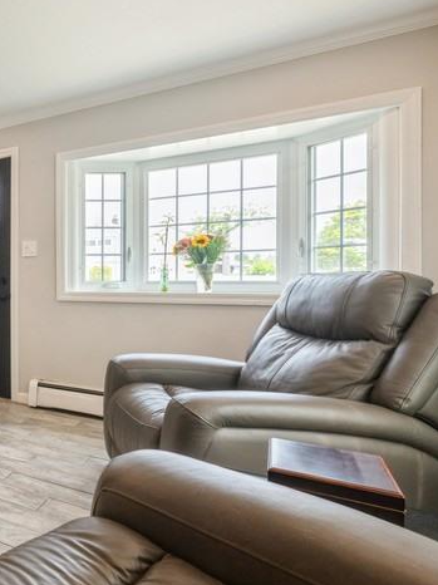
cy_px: 282
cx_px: -87
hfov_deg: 38.9
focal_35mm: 26
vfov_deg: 67.3
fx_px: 439
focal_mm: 14
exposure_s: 1/25
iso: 400
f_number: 11
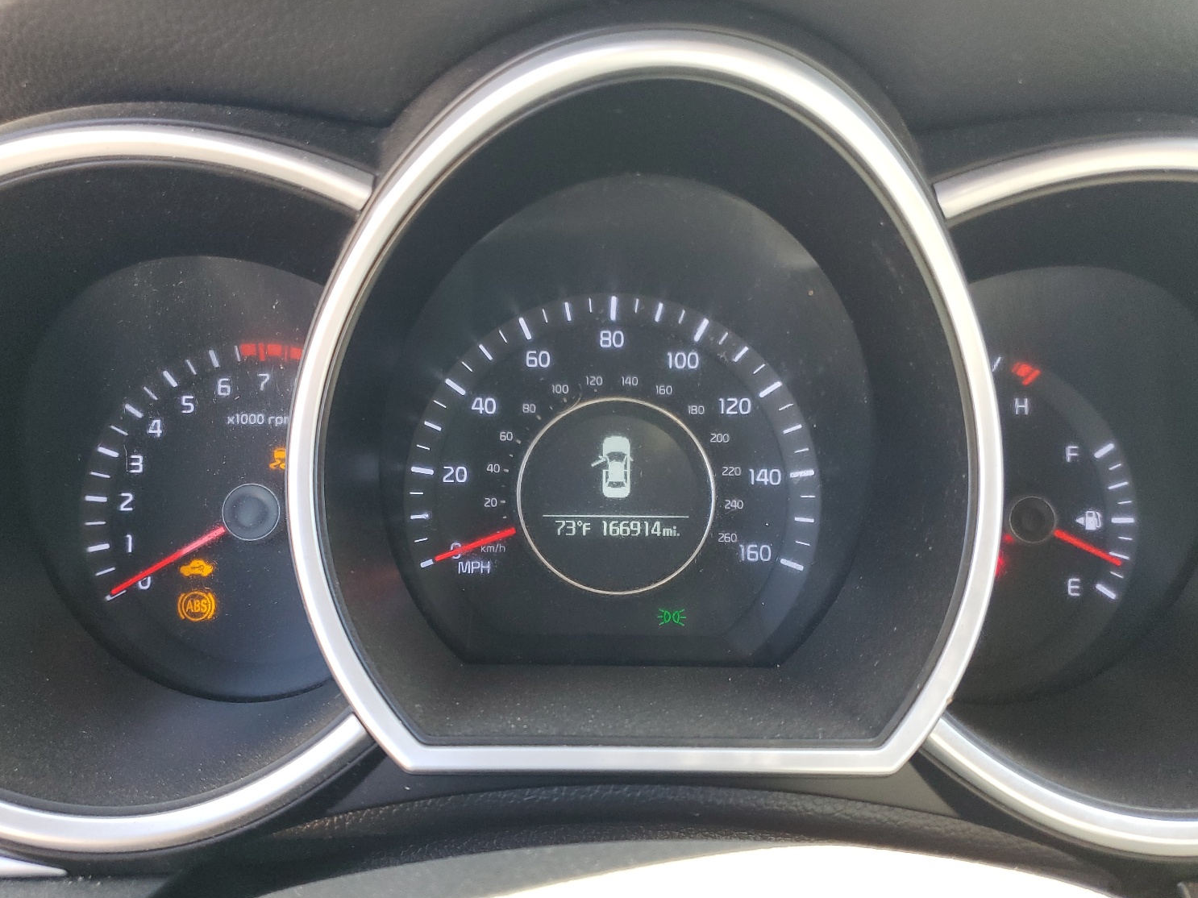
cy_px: 449
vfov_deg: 49.7
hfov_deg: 63.4
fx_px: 969
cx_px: 555
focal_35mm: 28
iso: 86
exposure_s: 1/120
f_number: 1.5
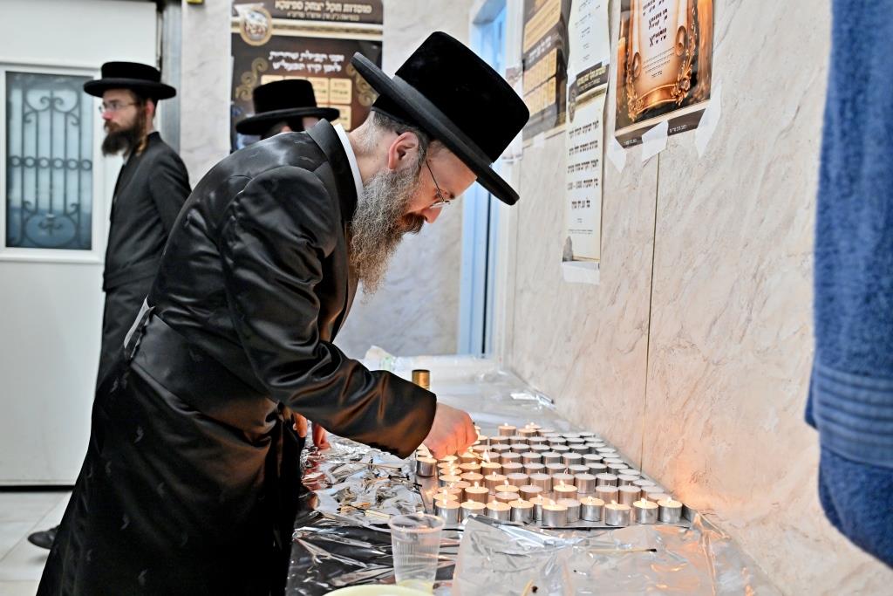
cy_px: 298
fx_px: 918
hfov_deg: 51.9
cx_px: 446
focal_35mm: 37
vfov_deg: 36.0
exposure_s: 1/160
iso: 1250
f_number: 4
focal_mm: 37
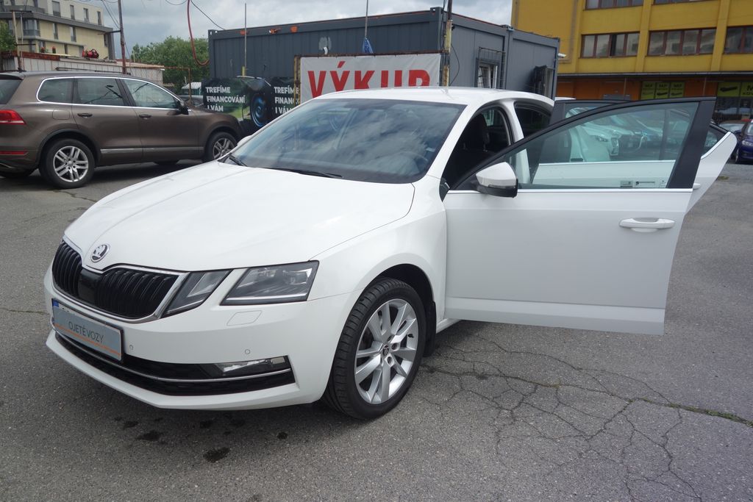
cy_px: 251
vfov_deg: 46.4
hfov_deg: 65.5
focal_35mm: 28
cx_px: 376
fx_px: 586
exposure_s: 1/2000
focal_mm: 10.4
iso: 125
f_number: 2.8
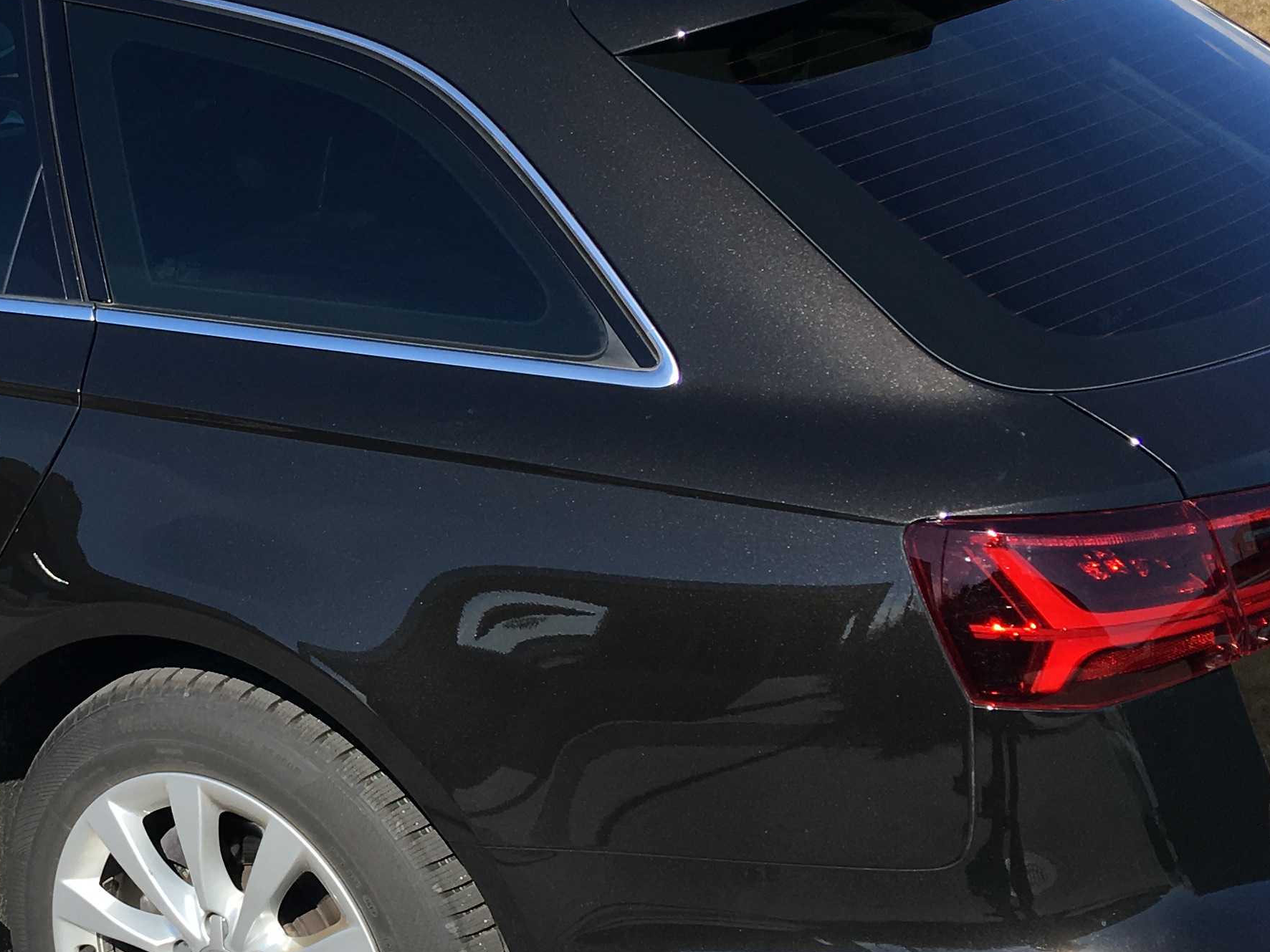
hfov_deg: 28.4
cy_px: 433
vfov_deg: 22.2
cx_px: 151
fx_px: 2421
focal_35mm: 66
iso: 25
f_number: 2.2
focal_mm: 4.15
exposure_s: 1/927
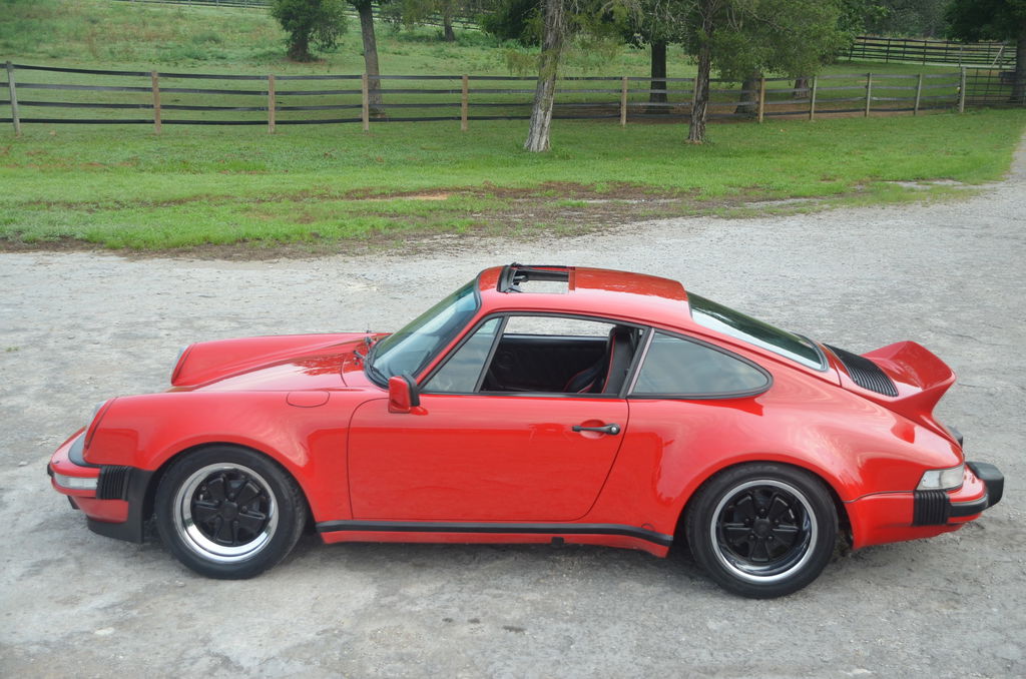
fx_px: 1322
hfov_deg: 42.4
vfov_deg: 28.8
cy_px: 340
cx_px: 513
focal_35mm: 46
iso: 560
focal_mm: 31
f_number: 4
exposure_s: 1/60
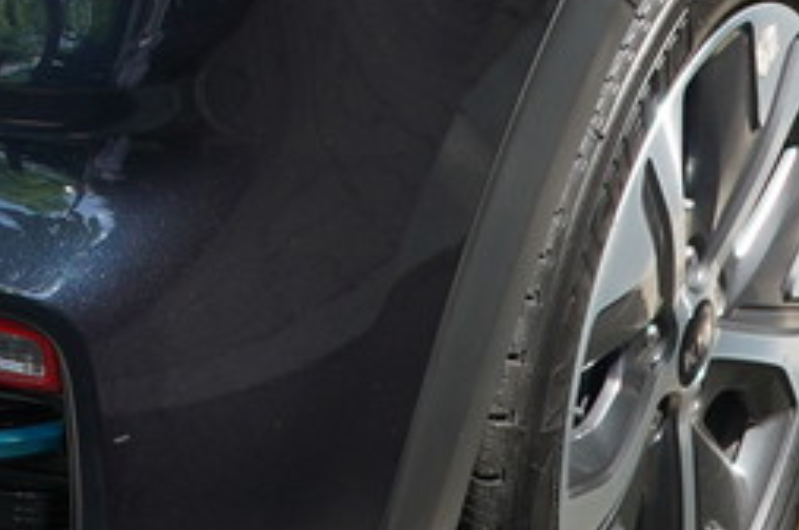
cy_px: -519
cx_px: -265
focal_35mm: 152
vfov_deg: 8.5
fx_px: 3369
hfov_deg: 13.0
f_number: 5.6
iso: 100
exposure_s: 1/125
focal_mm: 20
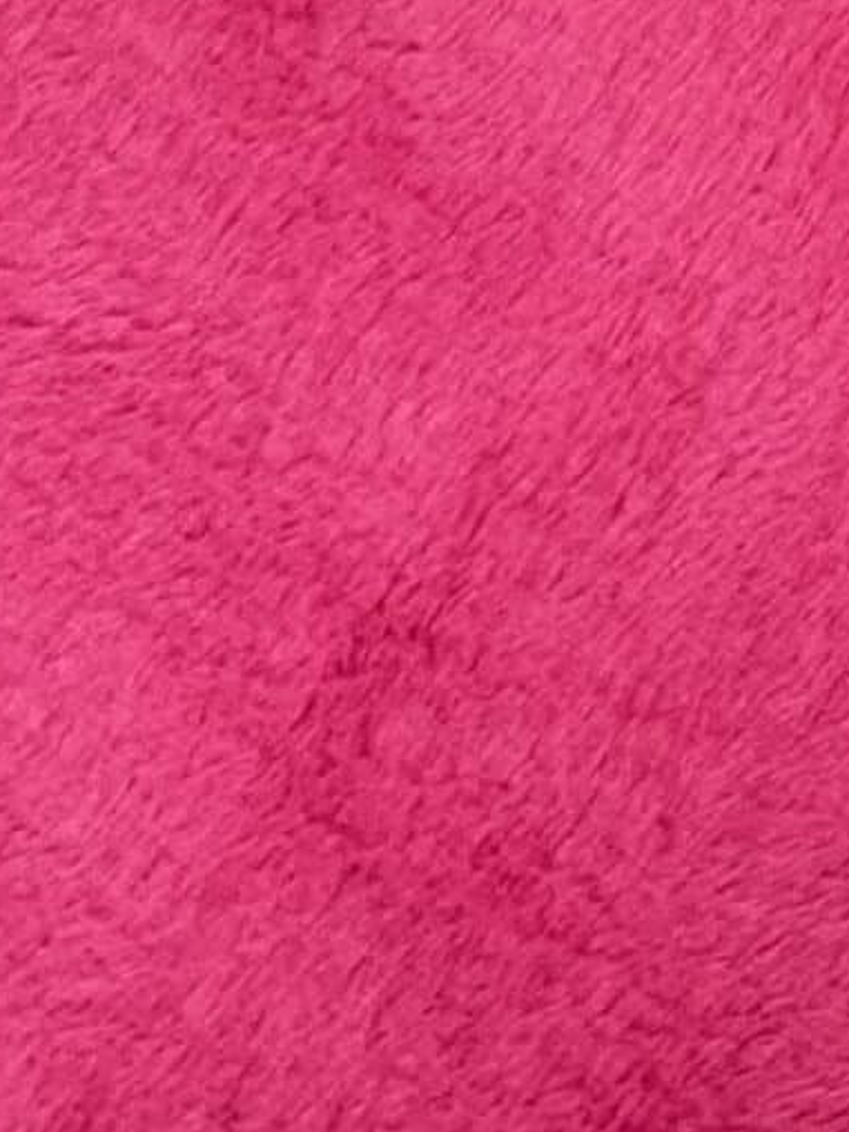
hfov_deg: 10.0
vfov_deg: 13.7
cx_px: 1970
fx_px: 4284
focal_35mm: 131
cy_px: -809
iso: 320
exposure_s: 1/50
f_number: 1.5
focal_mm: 5.7
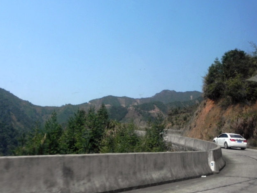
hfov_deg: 50.1
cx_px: 132
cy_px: 98
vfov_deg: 38.7
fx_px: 275
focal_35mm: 37
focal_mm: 5.9
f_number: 5.6
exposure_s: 1/185
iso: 160
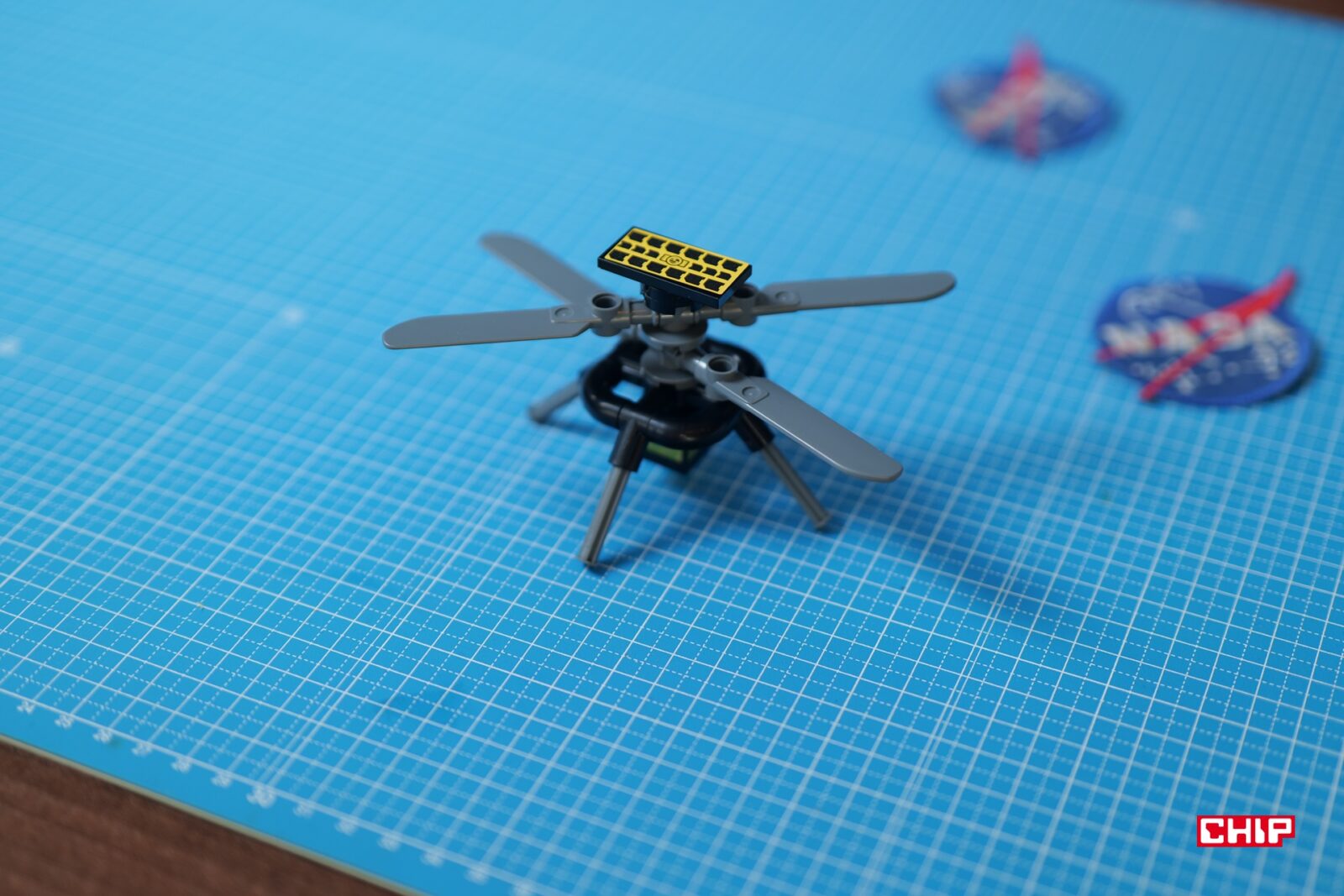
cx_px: 672
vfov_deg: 27.0
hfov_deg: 39.6
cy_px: 448
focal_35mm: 50
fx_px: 1867
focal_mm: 50
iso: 640
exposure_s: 1/50
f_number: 2.2
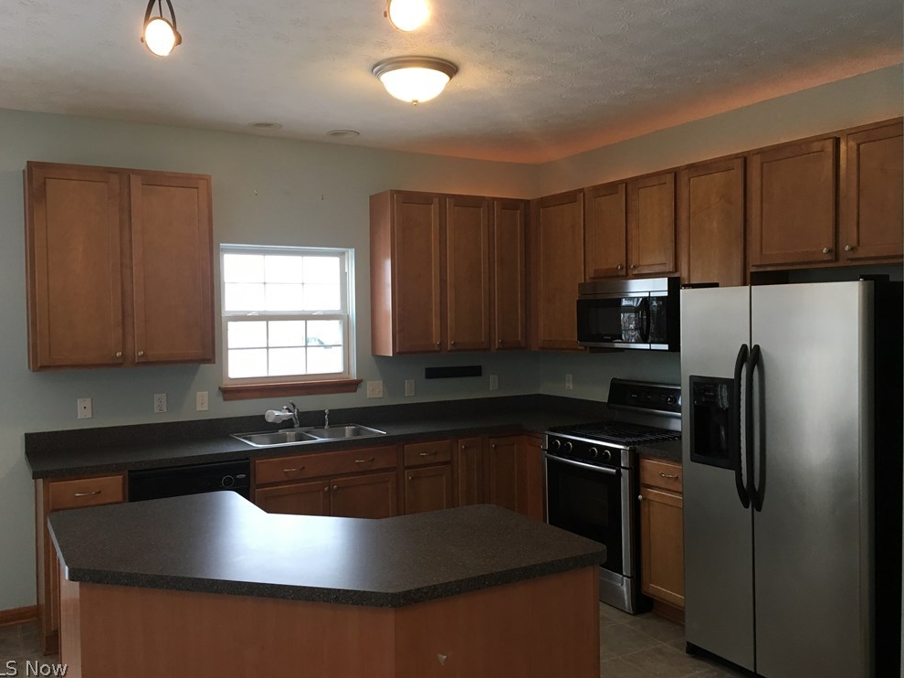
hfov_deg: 60.0
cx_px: 440
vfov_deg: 46.8
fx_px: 783
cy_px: 333
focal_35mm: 30
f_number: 2.2
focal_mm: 4.15
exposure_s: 1/30
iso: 40
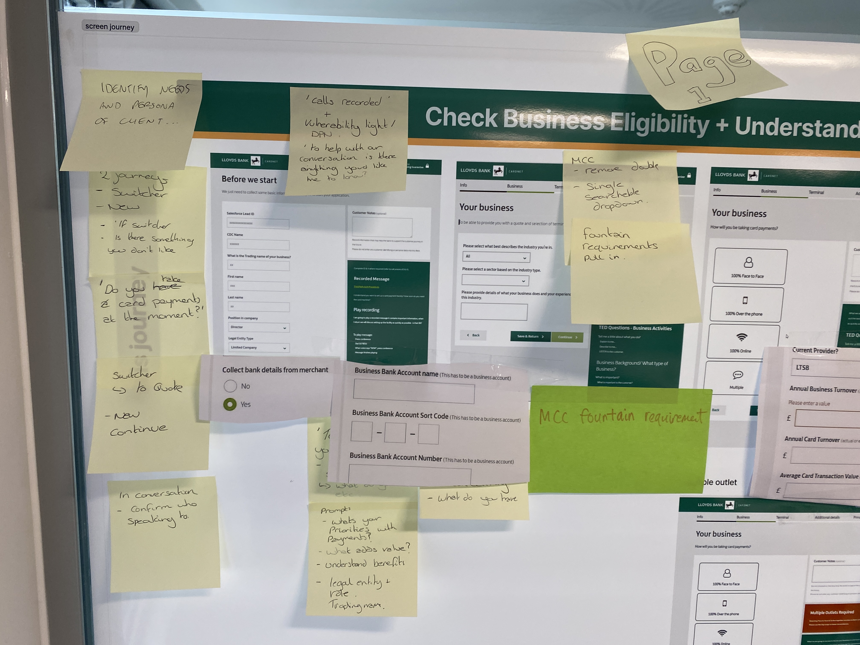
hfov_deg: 67.3
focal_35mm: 26
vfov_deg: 53.1
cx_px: 430
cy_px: 322
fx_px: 646
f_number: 1.8
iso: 80
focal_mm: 4.25
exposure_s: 1/122
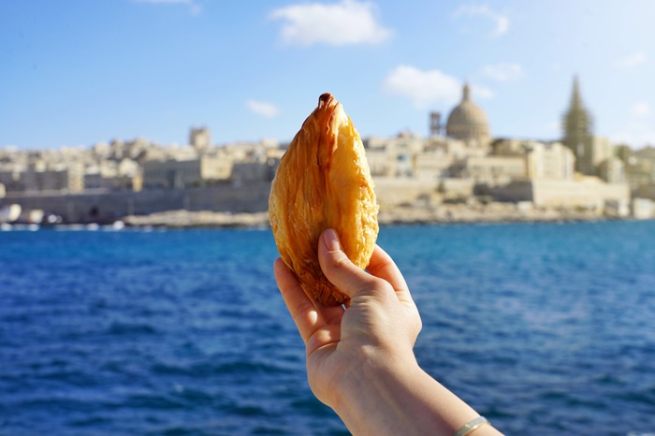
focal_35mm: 48
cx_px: 328
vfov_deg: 28.0
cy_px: 218
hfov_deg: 41.1
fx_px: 873
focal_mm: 48
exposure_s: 1/160
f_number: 10
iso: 100
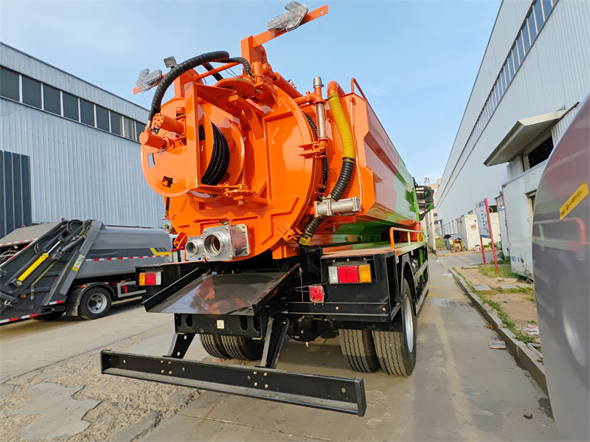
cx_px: 295
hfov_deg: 91.1
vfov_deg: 74.7
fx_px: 290
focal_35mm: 17
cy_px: 221
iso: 50
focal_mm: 1.82
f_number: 2
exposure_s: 1/140
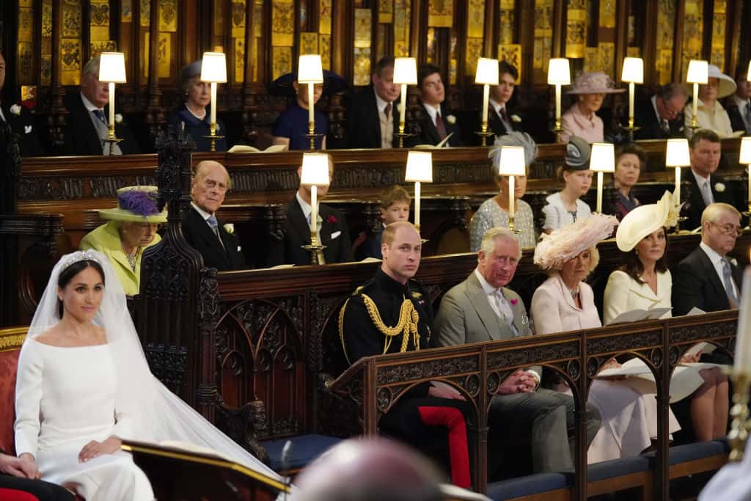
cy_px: 250
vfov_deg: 11.6
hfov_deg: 17.3
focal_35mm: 118
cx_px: 376
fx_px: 2462
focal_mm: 118
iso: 6400
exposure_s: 1/400
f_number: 3.5
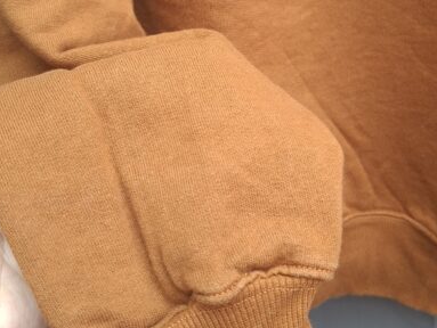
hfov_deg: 39.2
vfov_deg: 29.7
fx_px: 607
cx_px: 288
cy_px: 73
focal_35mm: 48
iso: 125
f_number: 1.8
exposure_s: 1/100
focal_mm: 5.54
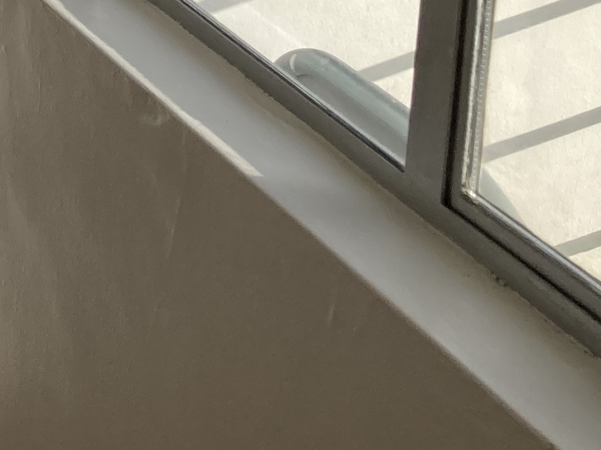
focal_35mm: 125
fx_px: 2170
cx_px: -520
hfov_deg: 13.8
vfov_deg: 11.0
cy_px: -391
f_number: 1.8
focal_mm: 3.99
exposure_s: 1/1675
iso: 20
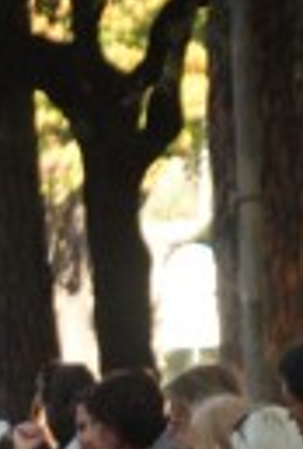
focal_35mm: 663
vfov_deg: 3.1
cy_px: 839
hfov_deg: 2.1
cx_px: 9
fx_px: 8307
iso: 1000
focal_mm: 95
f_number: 5.6
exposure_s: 1/320
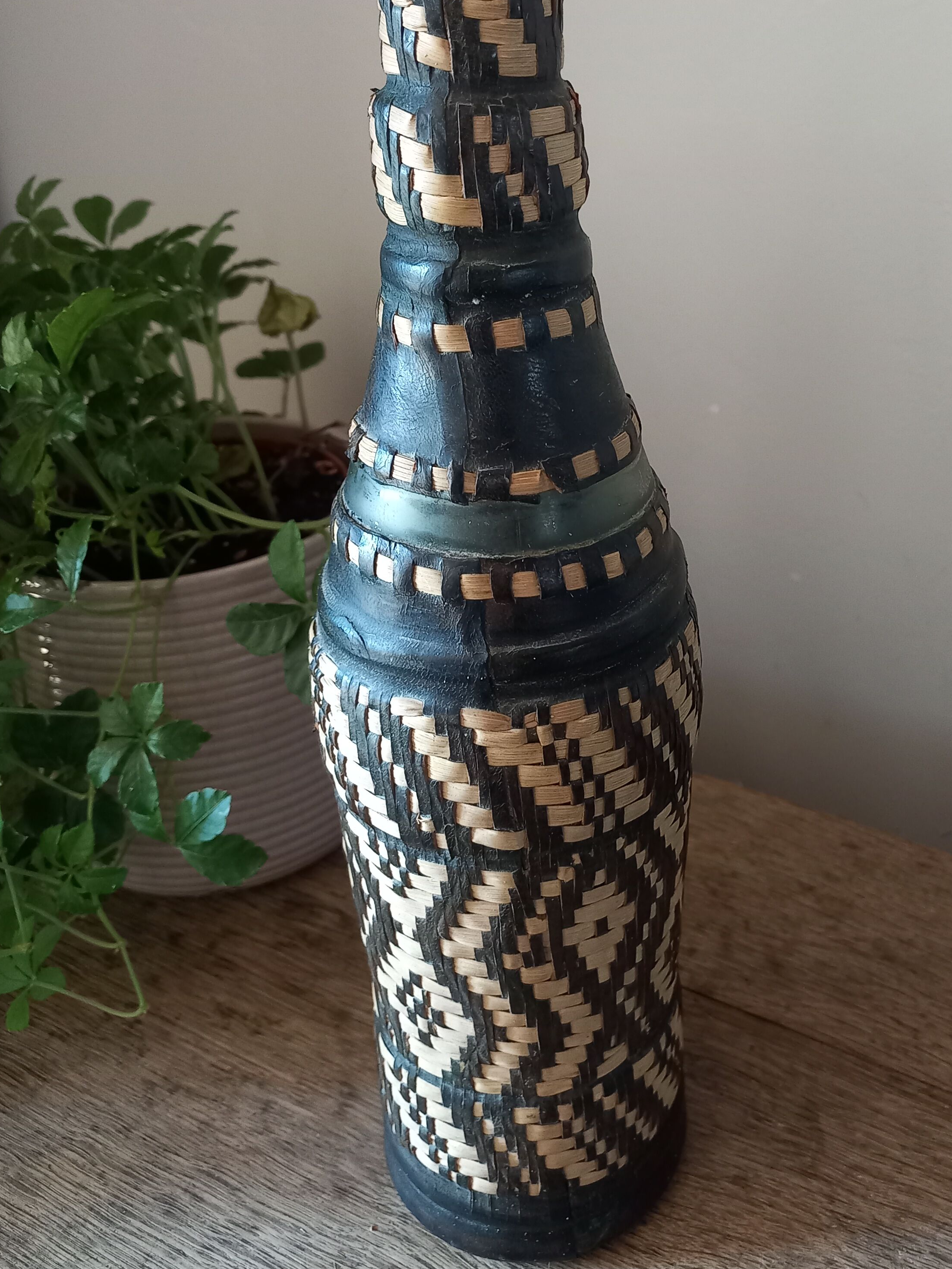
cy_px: 501
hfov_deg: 41.4
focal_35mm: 34
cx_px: 609
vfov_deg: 53.5
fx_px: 1247
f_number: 1.8
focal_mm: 4.65
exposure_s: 1/25
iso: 500
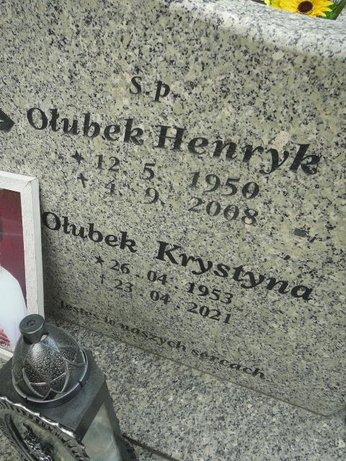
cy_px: 230
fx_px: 466
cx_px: 173
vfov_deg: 52.6
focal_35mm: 35
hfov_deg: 40.7
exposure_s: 1/200
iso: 80
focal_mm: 5.2
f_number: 2.8
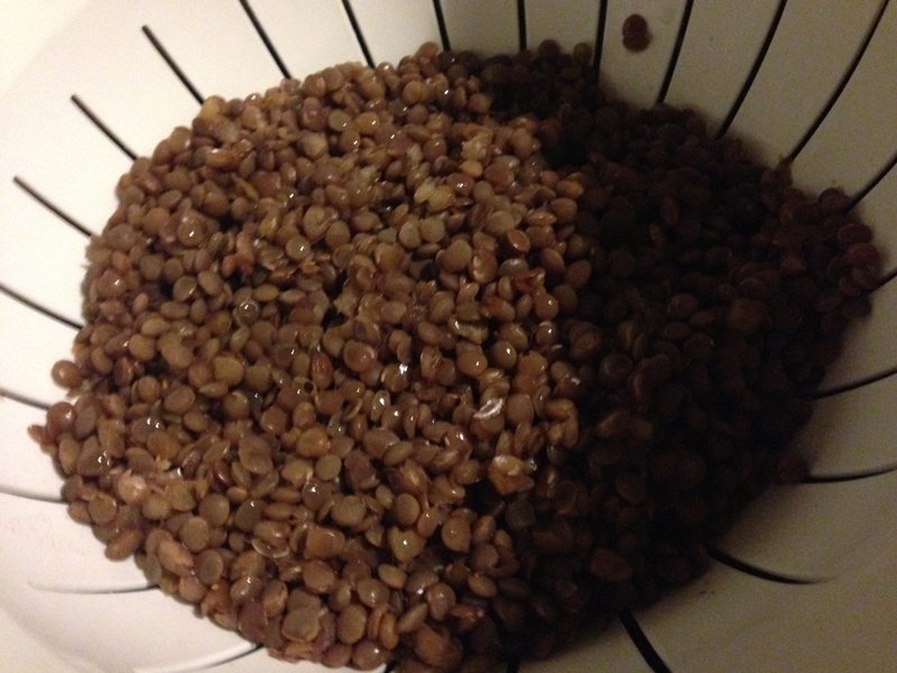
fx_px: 855
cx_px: 448
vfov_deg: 42.9
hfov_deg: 55.4
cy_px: 336
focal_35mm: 33
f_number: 2.4
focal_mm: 4.12
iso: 800
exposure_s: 1/15
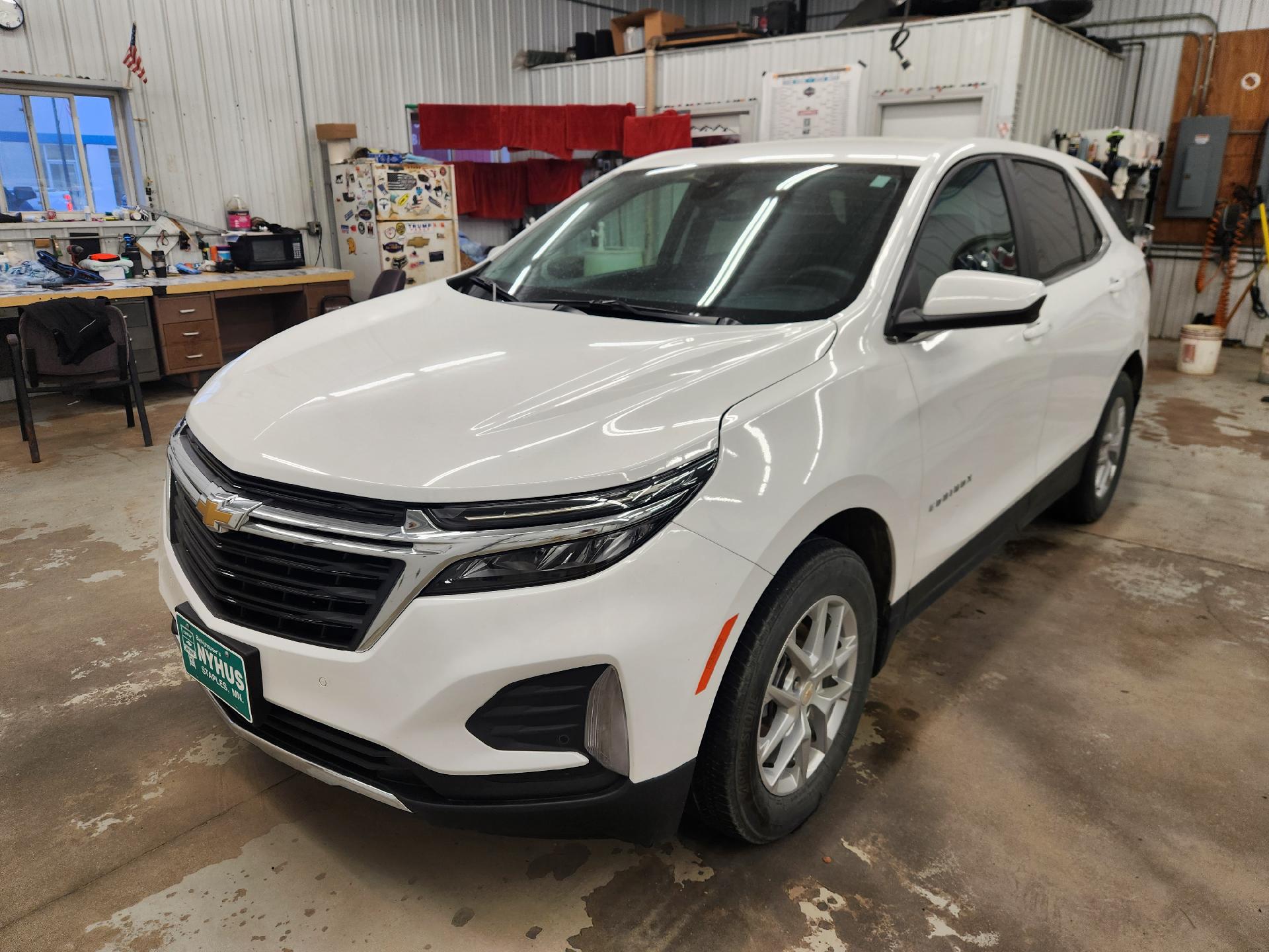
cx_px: 634
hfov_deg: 73.9
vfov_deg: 58.9
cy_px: 476
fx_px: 843
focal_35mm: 23
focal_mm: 5.4
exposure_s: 1/120
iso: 64
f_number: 1.8
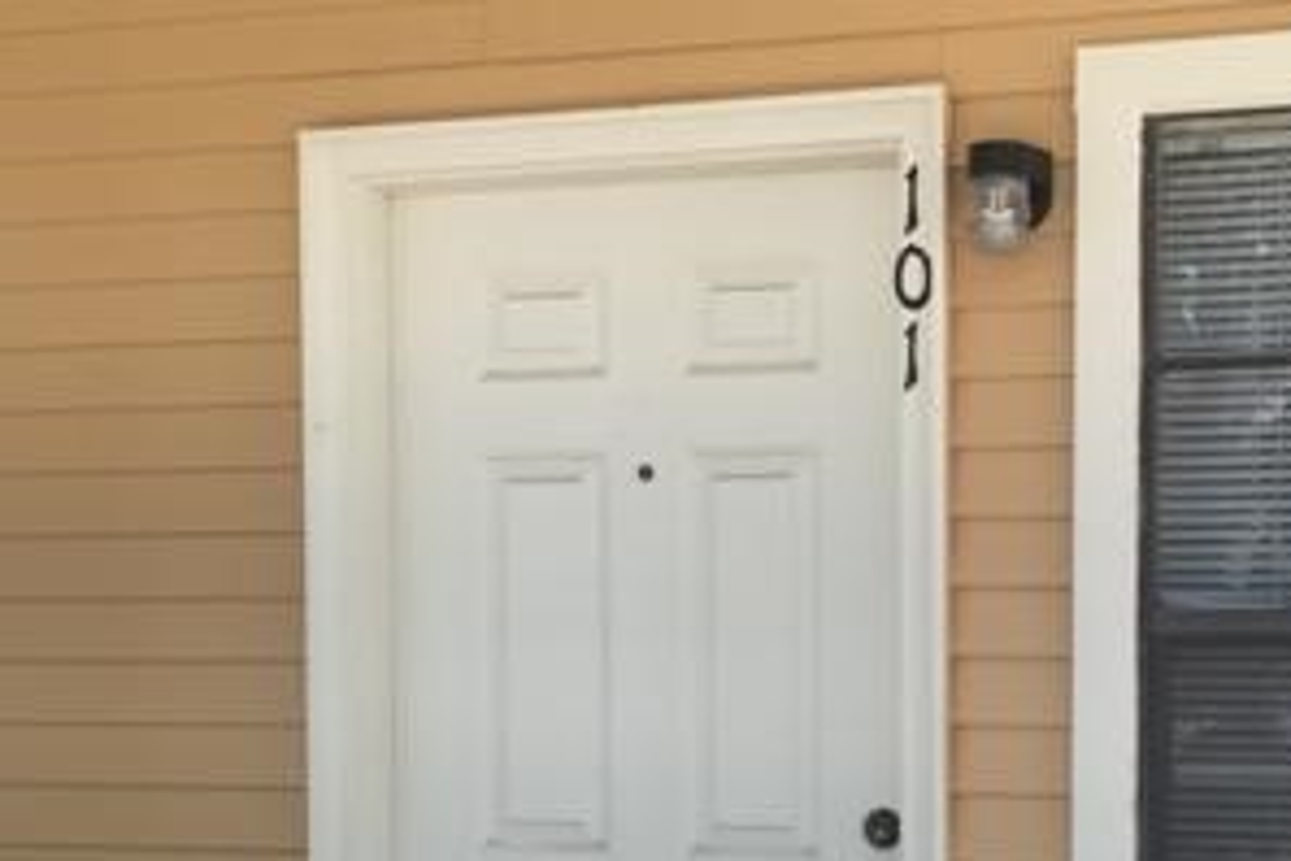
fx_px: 2331
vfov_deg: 20.7
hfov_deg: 30.7
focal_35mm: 65
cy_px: 696
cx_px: 869
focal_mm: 4.15
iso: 32
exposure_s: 1/278
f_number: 2.2
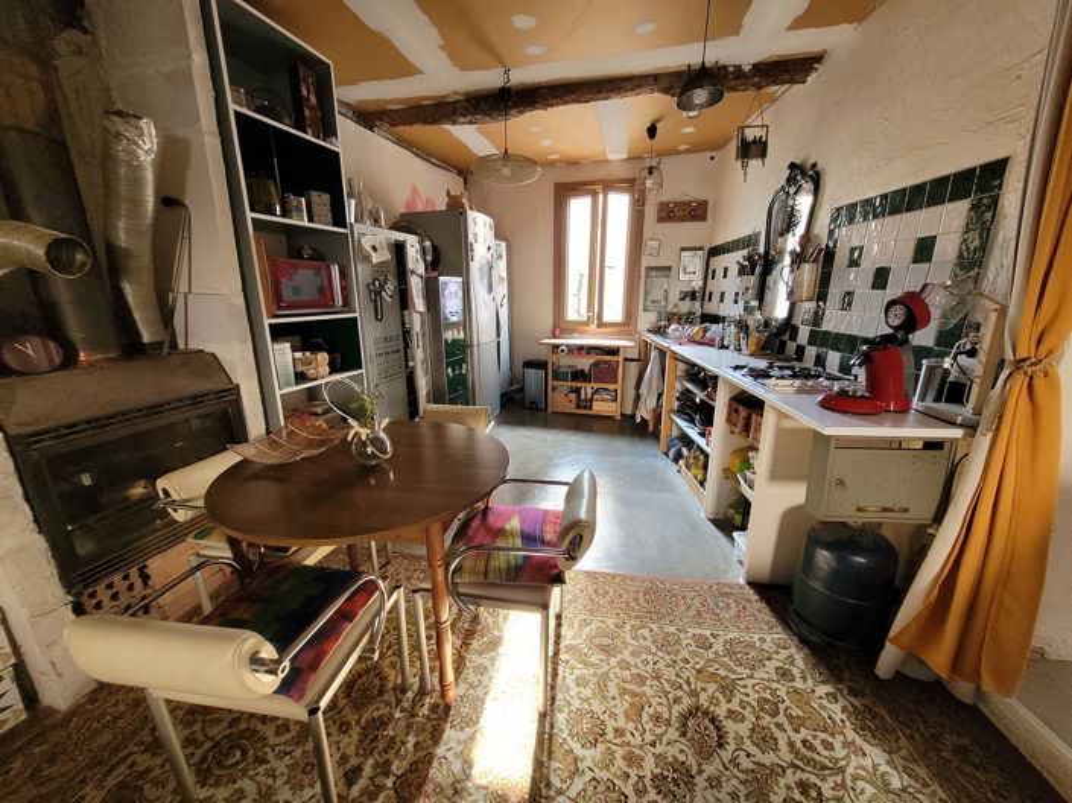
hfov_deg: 106.2
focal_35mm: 13
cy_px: 402
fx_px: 402
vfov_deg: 89.9
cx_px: 536
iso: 320
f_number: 2.2
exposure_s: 1/50
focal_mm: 1.74
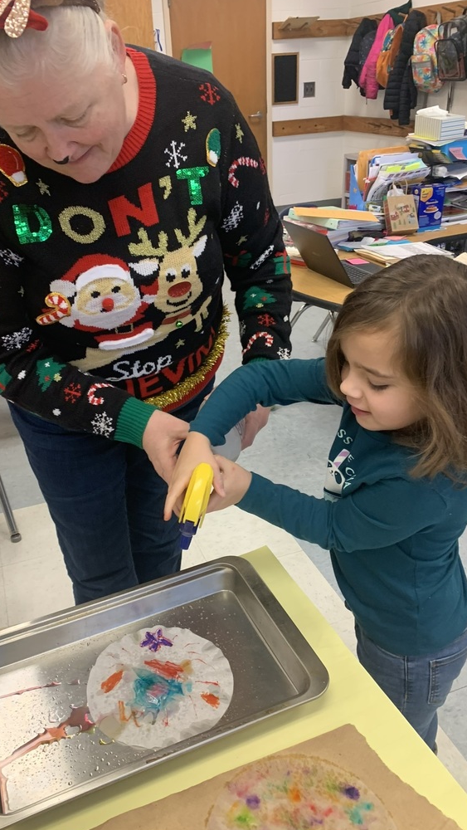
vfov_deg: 66.1
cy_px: 414
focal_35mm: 29
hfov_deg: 40.2
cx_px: 207
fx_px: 638
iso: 160
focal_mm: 4.25
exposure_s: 1/60
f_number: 1.8
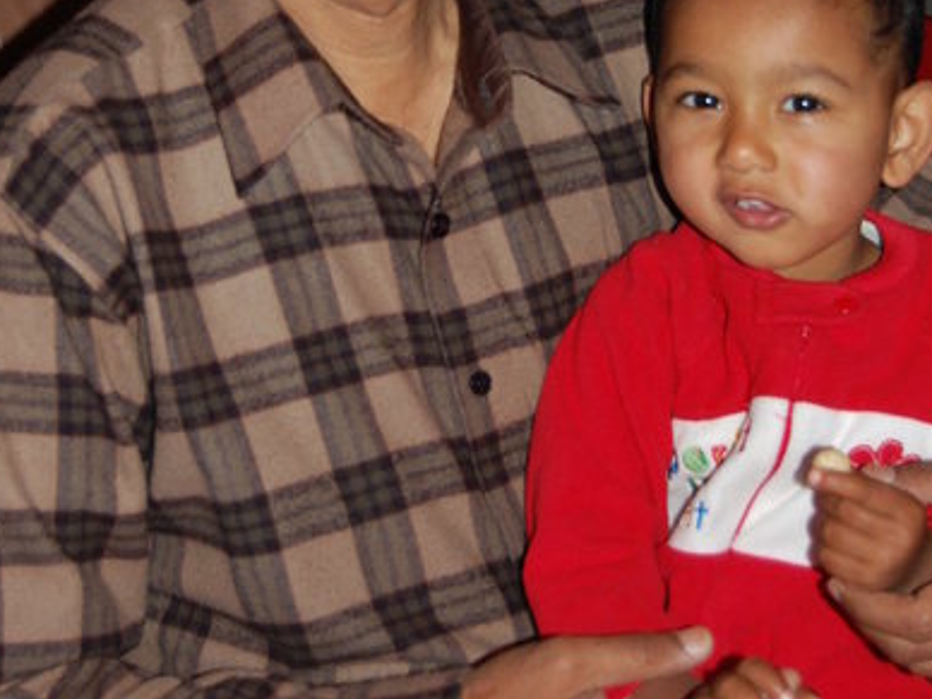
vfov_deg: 15.4
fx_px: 2558
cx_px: 478
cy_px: 125
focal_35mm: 95
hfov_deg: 20.7
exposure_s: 1/60
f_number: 5
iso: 400
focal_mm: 40
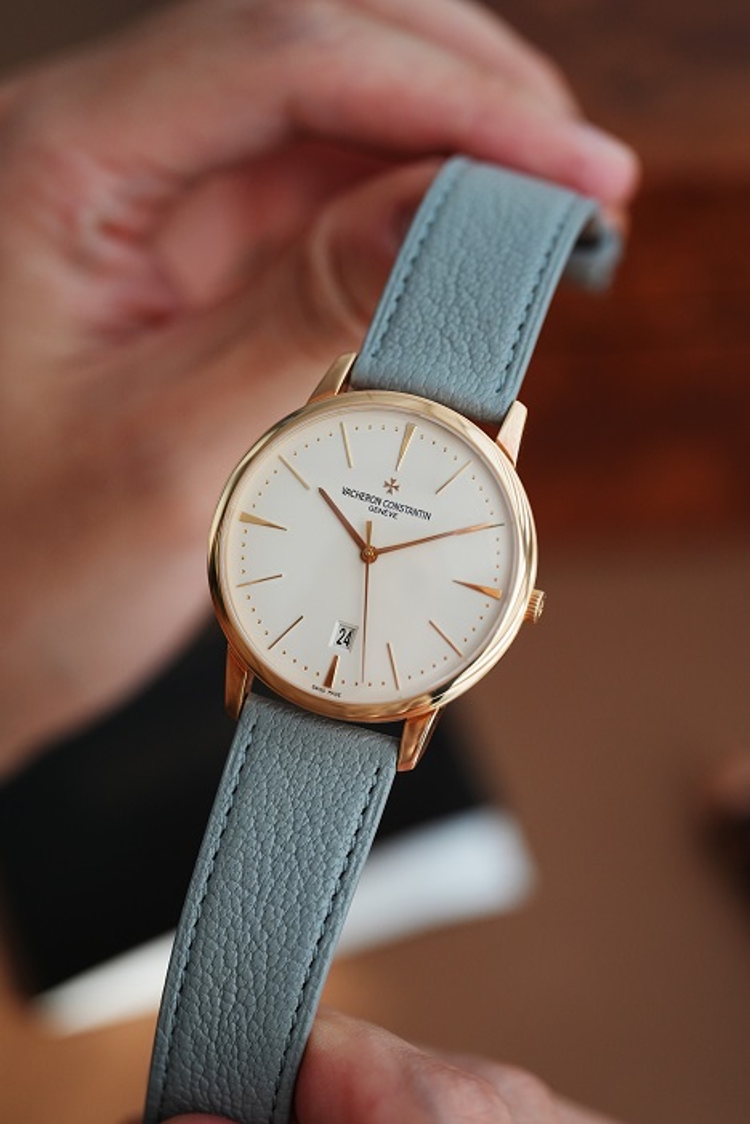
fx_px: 3278
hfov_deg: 13.1
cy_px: 562
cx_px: 375
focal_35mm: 105
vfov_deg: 19.4
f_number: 2.8
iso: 1250
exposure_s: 1/250
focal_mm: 105
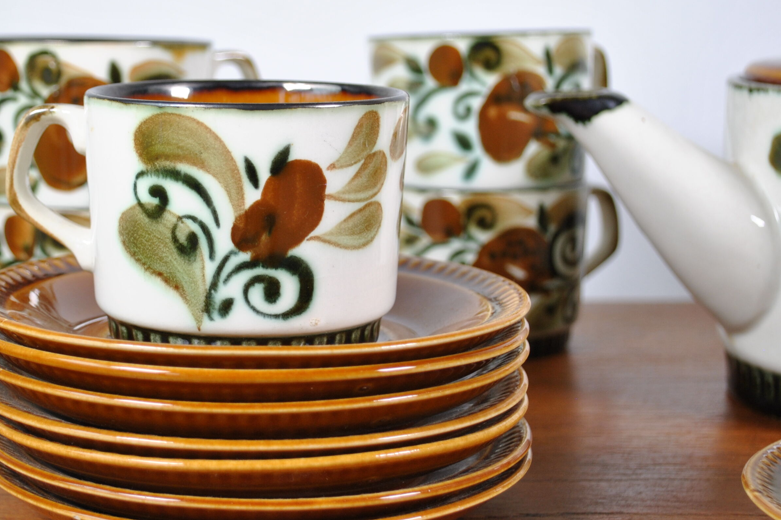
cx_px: 230
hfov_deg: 24.3
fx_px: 1800
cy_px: 225
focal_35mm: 83
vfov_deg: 16.4
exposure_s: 1/100
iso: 200
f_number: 5
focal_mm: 34
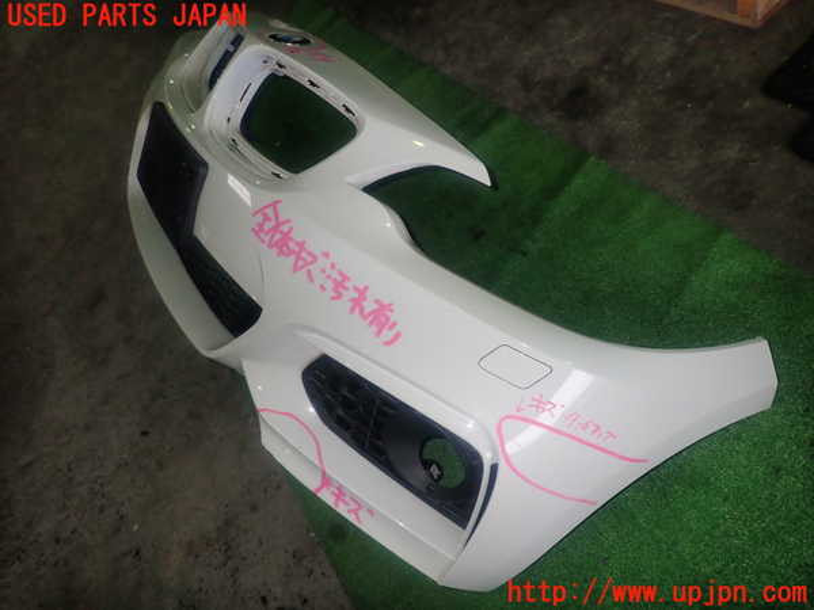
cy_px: 305
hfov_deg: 69.4
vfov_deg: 54.9
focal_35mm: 25
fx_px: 588
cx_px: 407
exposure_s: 1/30
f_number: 5.6
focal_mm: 4.5
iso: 200
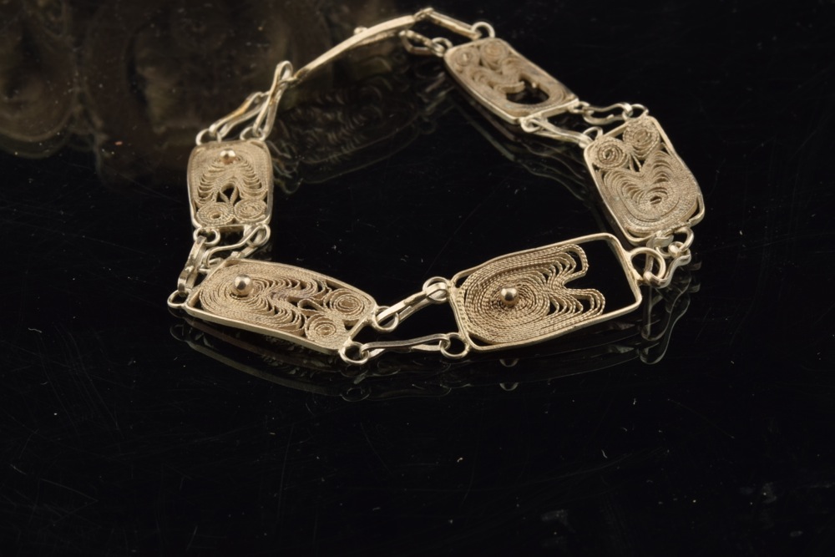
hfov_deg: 22.6
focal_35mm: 90
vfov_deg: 15.2
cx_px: 418
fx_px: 2088
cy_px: 278
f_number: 25
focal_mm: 60
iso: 100
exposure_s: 1/125
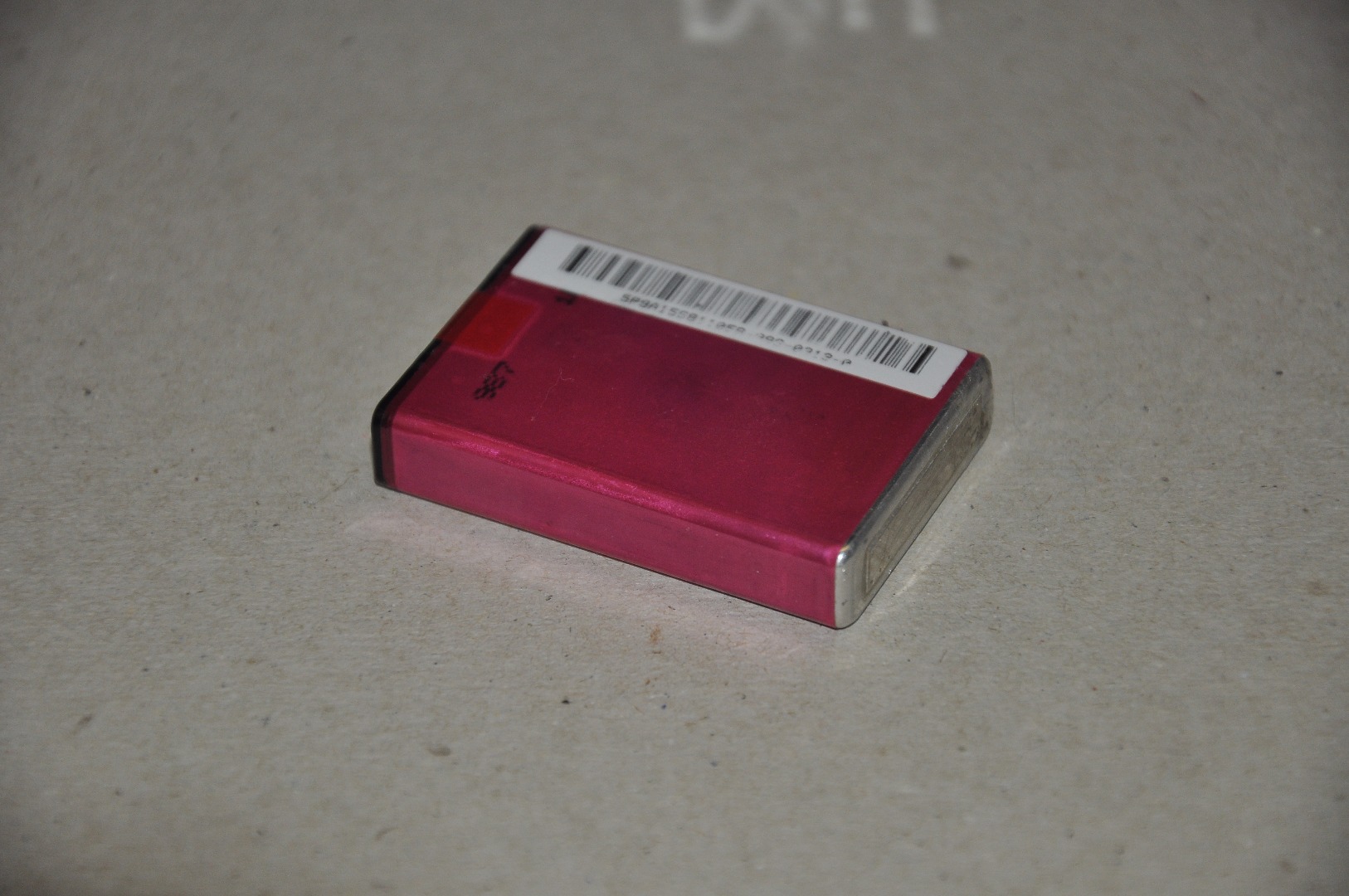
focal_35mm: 158
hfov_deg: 13.1
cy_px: 448
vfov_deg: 8.7
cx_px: 674
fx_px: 5895
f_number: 5.6
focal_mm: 105
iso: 500
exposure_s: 1/60
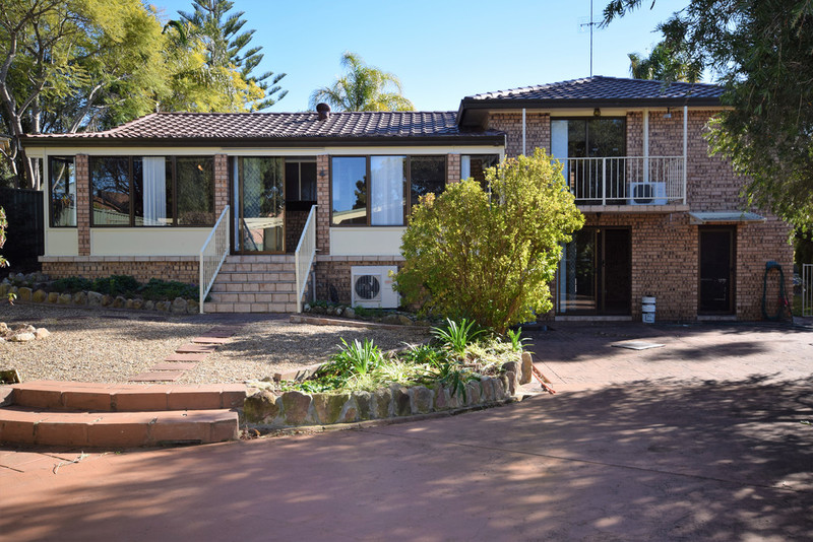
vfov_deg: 43.6
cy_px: 271
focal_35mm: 30
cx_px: 406
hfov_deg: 61.9
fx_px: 678
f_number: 5.6
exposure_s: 1/125
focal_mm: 20
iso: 100
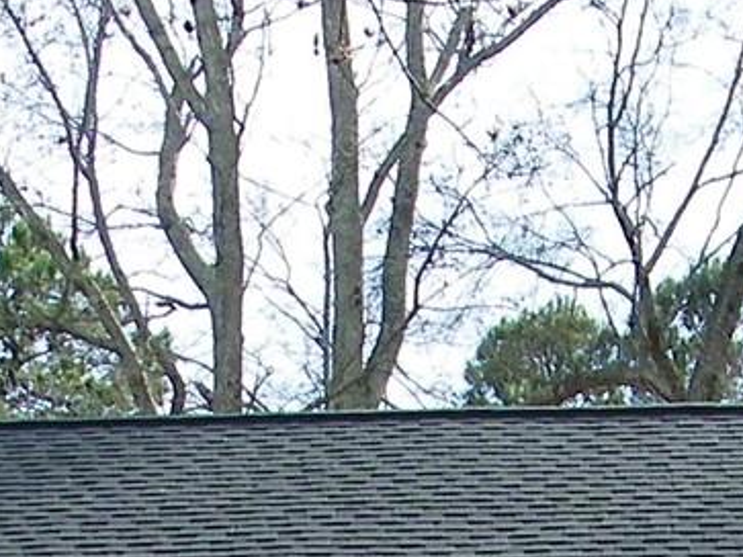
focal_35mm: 158
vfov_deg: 8.5
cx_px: 704
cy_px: 1376
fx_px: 3390
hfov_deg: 12.4
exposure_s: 1/320
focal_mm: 5
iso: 80
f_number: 3.5
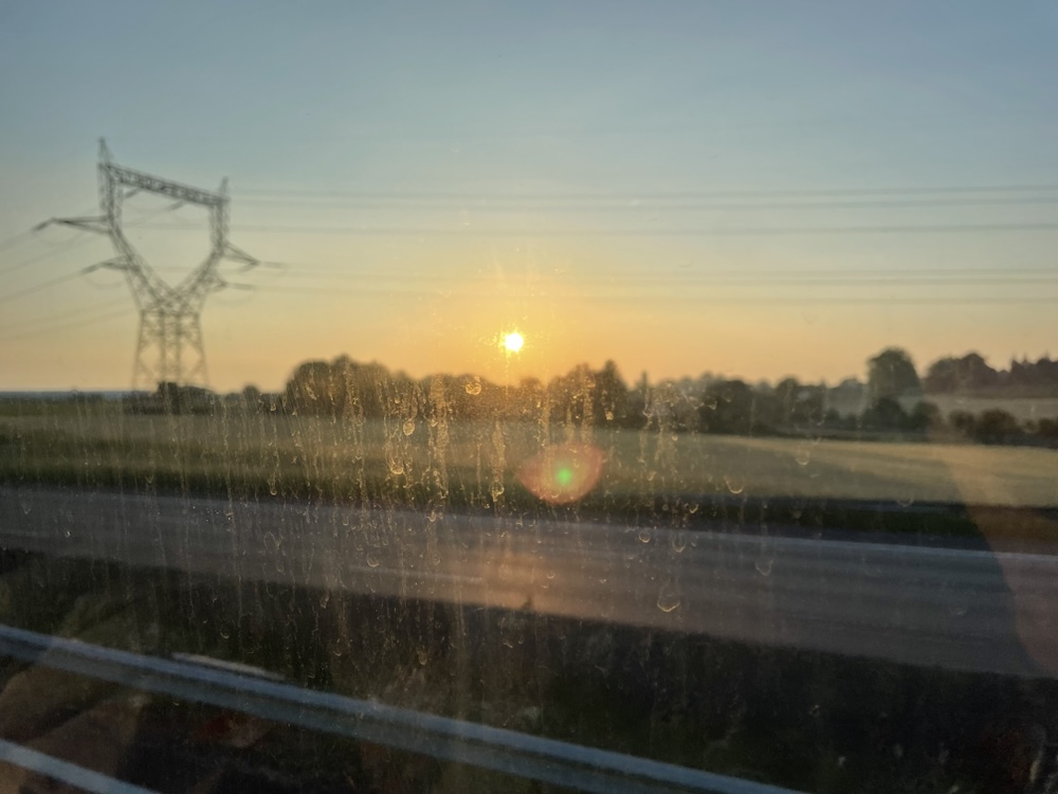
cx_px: 529
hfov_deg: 67.3
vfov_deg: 53.1
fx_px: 795
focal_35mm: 26
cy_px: 397
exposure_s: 1/619
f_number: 1.6
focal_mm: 4.2
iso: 32
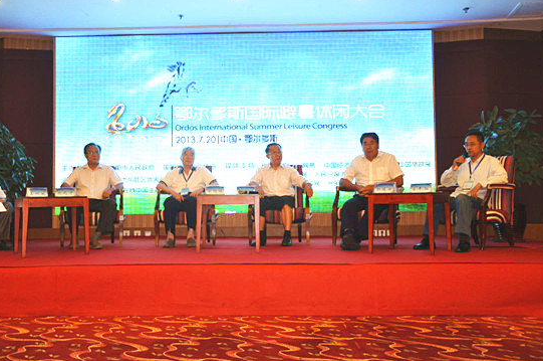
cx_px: 247
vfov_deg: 32.1
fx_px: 626
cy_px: 162
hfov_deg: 46.9
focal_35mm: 42
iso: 800
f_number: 4
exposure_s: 1/80
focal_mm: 25
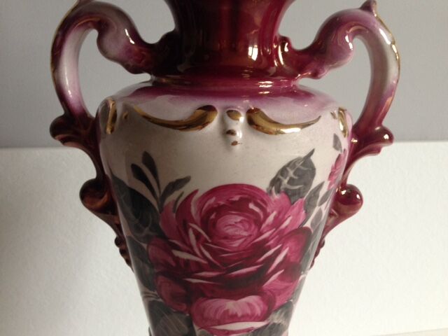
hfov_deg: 55.4
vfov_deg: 42.9
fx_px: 427
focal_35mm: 33
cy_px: 168
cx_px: 224
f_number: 2.4
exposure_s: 1/20
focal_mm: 4.12
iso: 100
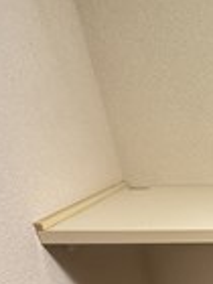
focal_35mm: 40
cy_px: 400
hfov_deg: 30.0
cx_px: 264
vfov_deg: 31.2
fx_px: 328
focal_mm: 2.22
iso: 250
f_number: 2.2
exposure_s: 1/100
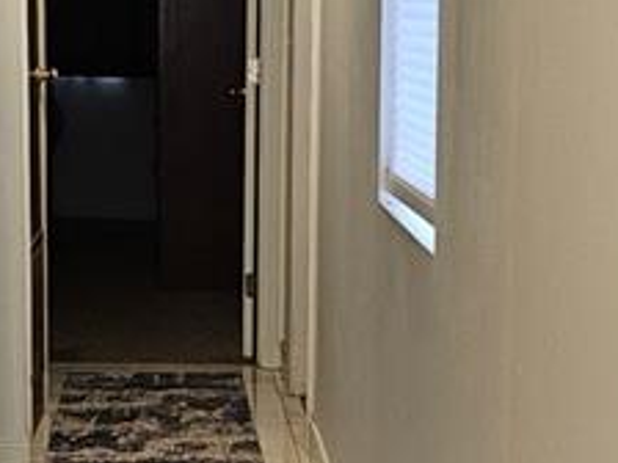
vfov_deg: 14.1
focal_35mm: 105
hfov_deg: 18.7
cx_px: 212
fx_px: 1875
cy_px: 241
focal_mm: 6.3
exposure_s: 1/60
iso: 100
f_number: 1.7
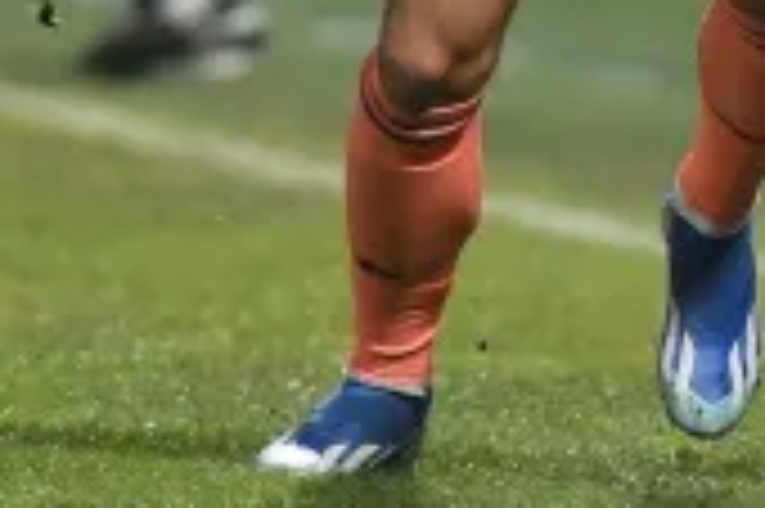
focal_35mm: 1339
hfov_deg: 1.5
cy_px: -490
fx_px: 28426
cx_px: 1422
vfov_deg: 1.0
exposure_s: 1/1600
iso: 4000
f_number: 4
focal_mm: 300
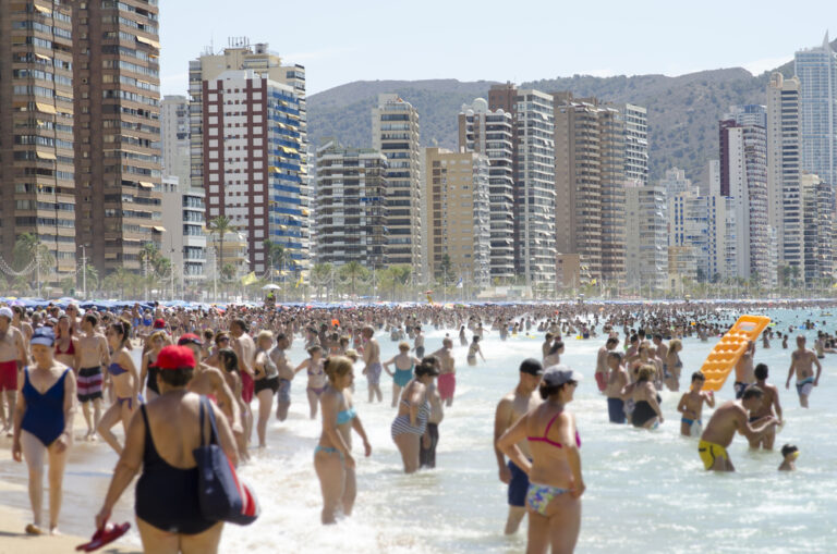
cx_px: 418
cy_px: 277
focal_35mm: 128
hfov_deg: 16.1
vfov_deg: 10.7
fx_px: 2959
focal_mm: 85
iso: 100
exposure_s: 1/500
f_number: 6.3
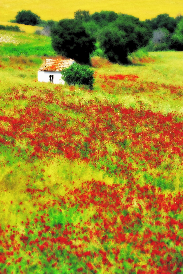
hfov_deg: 9.0
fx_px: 1166
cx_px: 92
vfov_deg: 13.4
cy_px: 136
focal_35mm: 153
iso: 100
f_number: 7.1
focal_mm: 100
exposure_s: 1/640
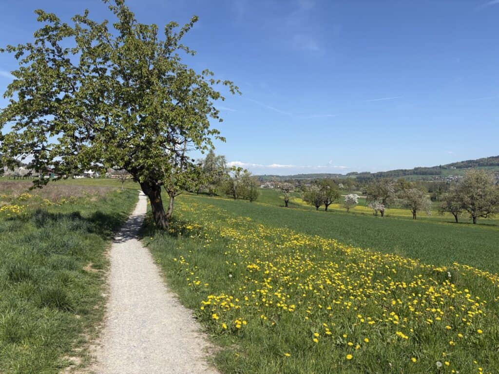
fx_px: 375
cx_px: 250
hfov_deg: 67.3
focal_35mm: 26
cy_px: 187
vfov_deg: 53.1
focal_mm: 5.96
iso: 50
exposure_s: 1/4065
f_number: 1.6
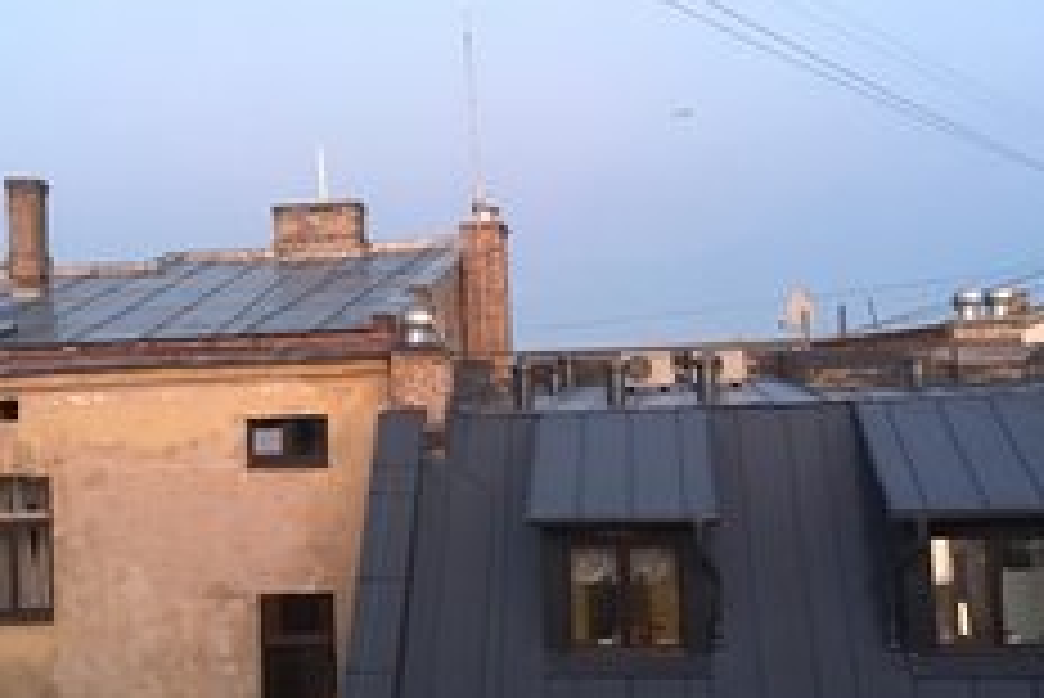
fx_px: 1509
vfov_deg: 26.0
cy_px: 414
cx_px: 378
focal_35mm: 52
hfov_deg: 37.9
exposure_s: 1/17
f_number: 2.2
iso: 200
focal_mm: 4.15
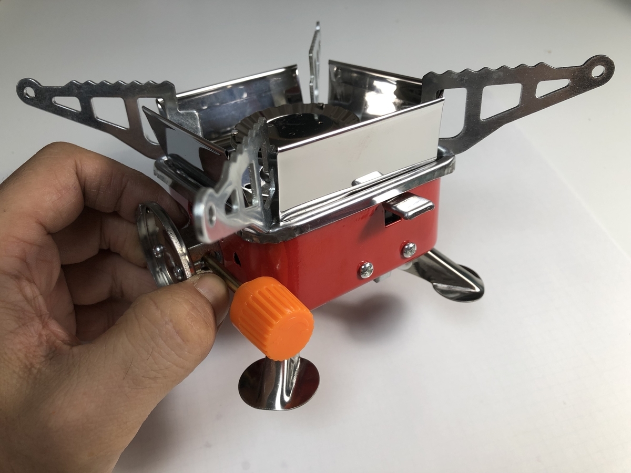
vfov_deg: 49.7
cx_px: 316
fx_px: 510
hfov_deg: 63.4
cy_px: 236
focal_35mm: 28
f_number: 1.8
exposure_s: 1/100
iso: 32
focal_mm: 3.99
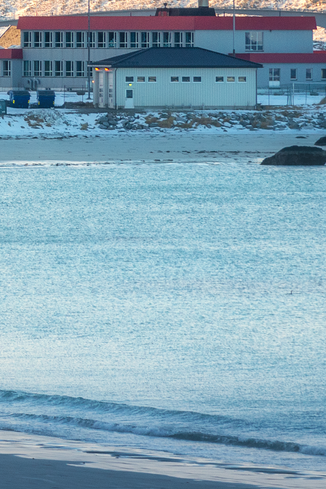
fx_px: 7251
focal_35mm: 534
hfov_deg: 2.6
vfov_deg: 3.9
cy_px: -121
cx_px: -329
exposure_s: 1/500
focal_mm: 120
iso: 160
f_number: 8
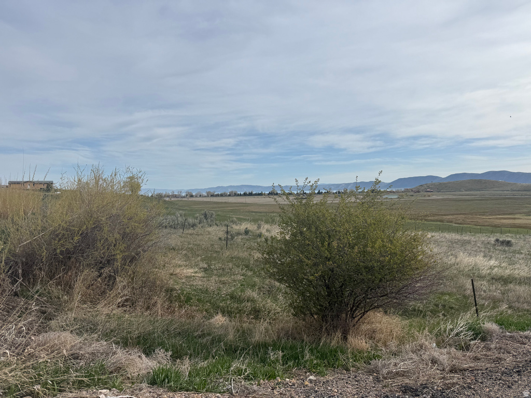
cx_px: 266
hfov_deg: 71.6
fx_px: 368
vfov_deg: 56.8
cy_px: 199
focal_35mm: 24
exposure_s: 1/7353
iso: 80
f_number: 1.78
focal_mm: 6.76
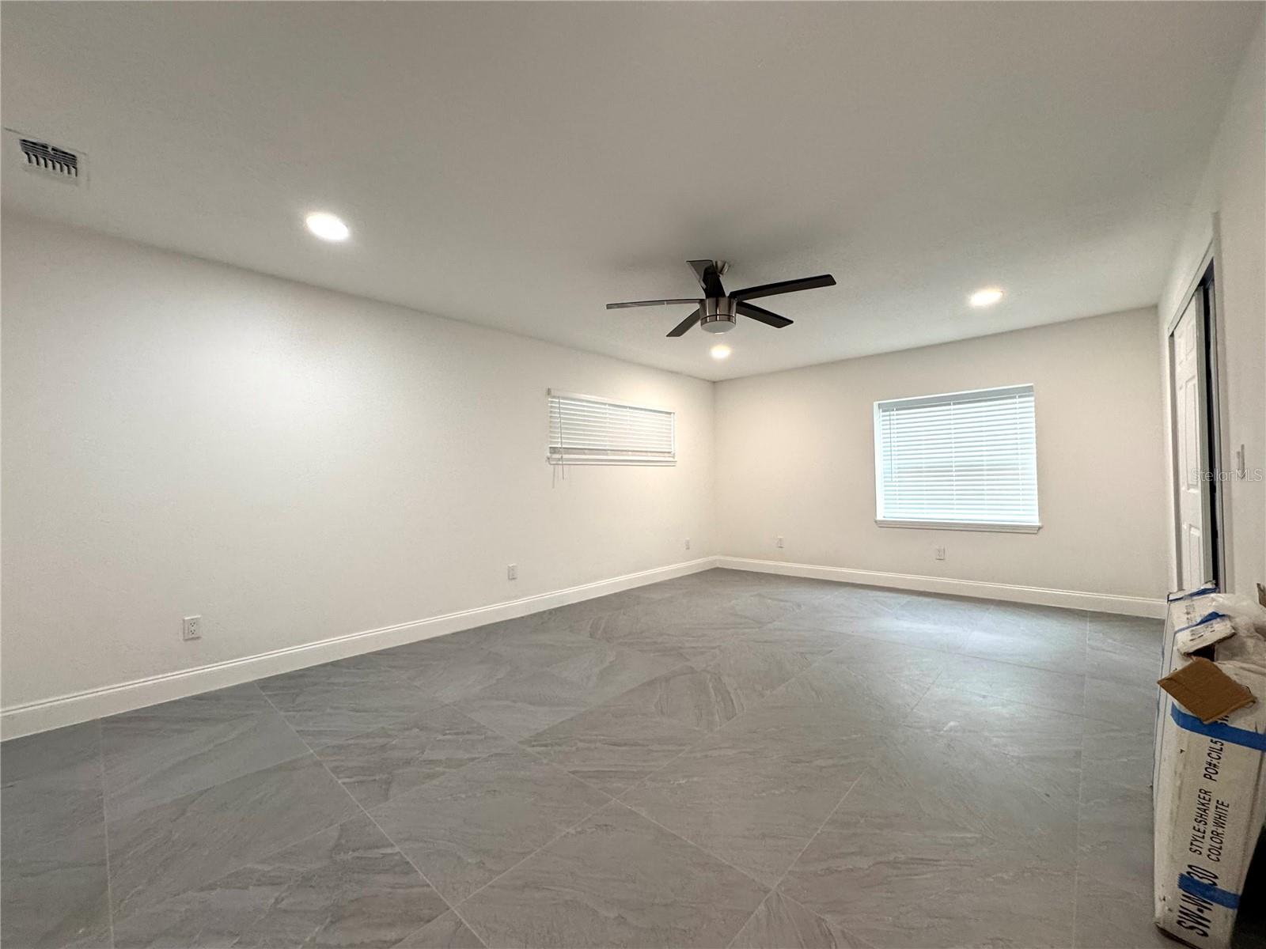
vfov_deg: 85.7
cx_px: 633
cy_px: 474
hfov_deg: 102.1
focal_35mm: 14
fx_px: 512
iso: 200
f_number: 2.2
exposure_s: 1/120
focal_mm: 2.22
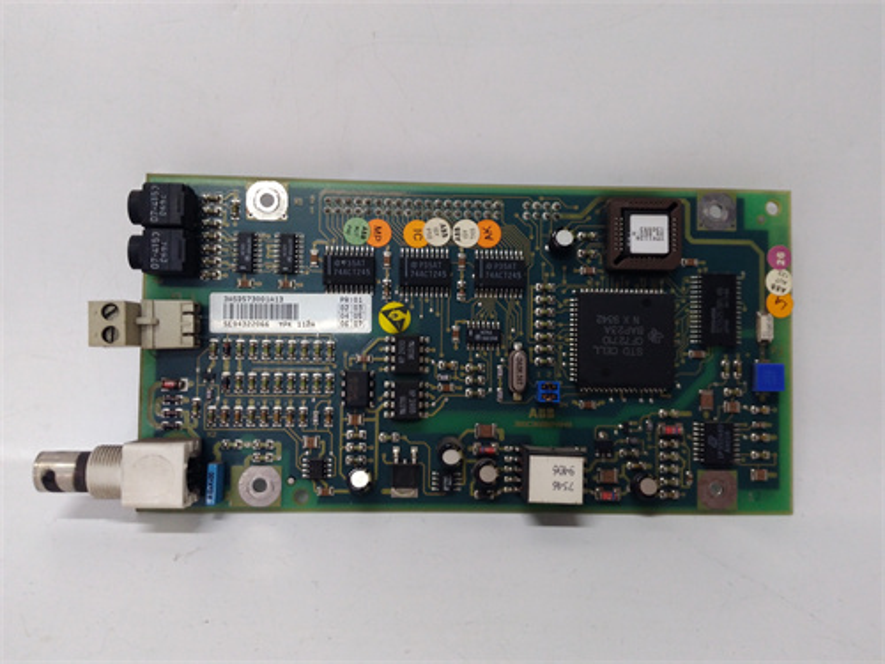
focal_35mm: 27
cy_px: 332
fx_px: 690
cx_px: 442
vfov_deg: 51.4
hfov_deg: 65.3
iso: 205
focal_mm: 3.79
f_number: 2
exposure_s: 1/33
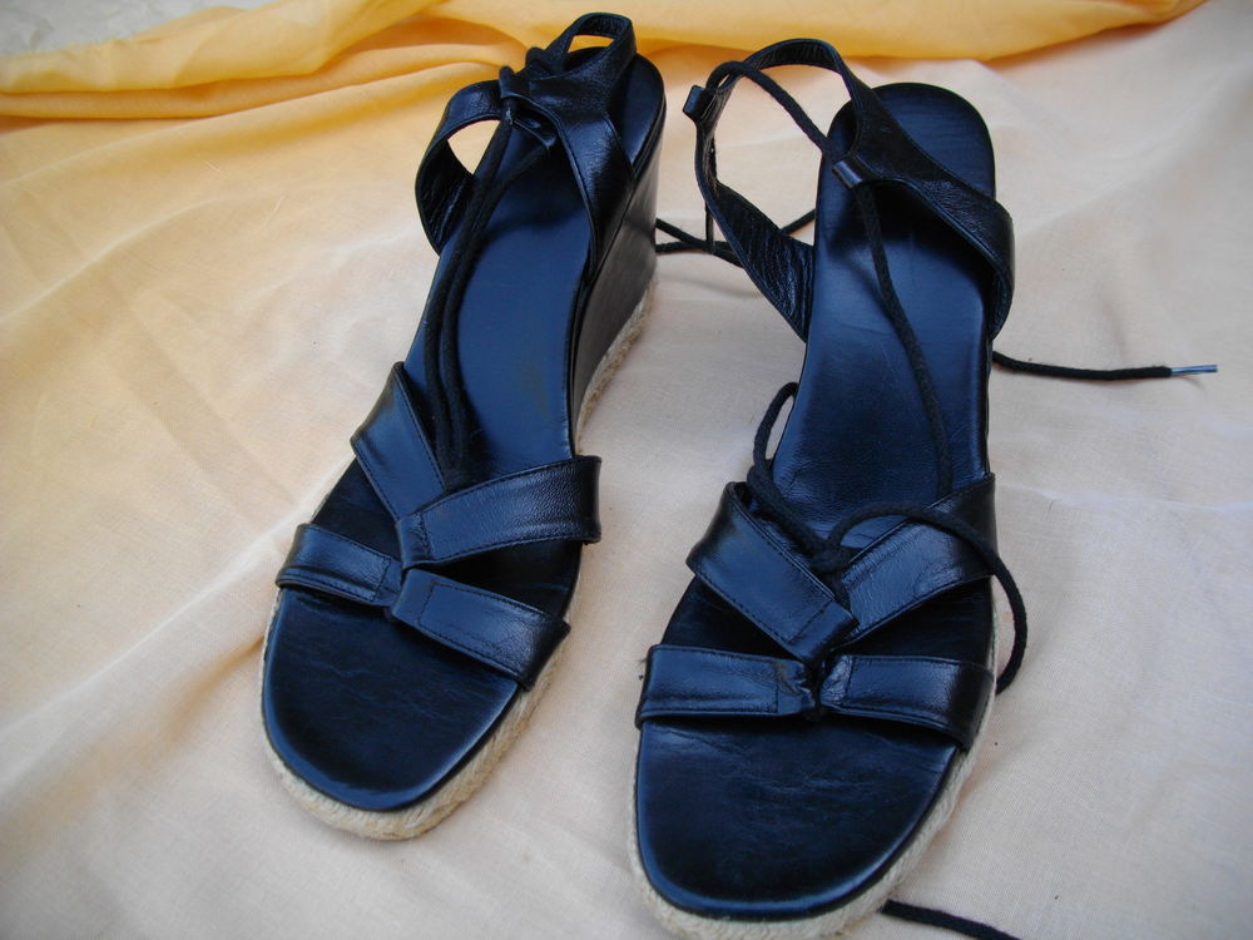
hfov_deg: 58.4
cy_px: 470
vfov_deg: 45.4
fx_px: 1122
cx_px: 626
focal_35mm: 31
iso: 100
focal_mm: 5.7
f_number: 2.9
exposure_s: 1/200
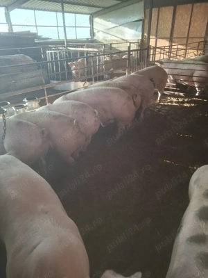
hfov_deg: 58.9
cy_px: 139
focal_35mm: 23
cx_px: 104
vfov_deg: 73.9
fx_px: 184
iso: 250
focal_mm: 5.54
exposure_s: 1/100
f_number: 1.8
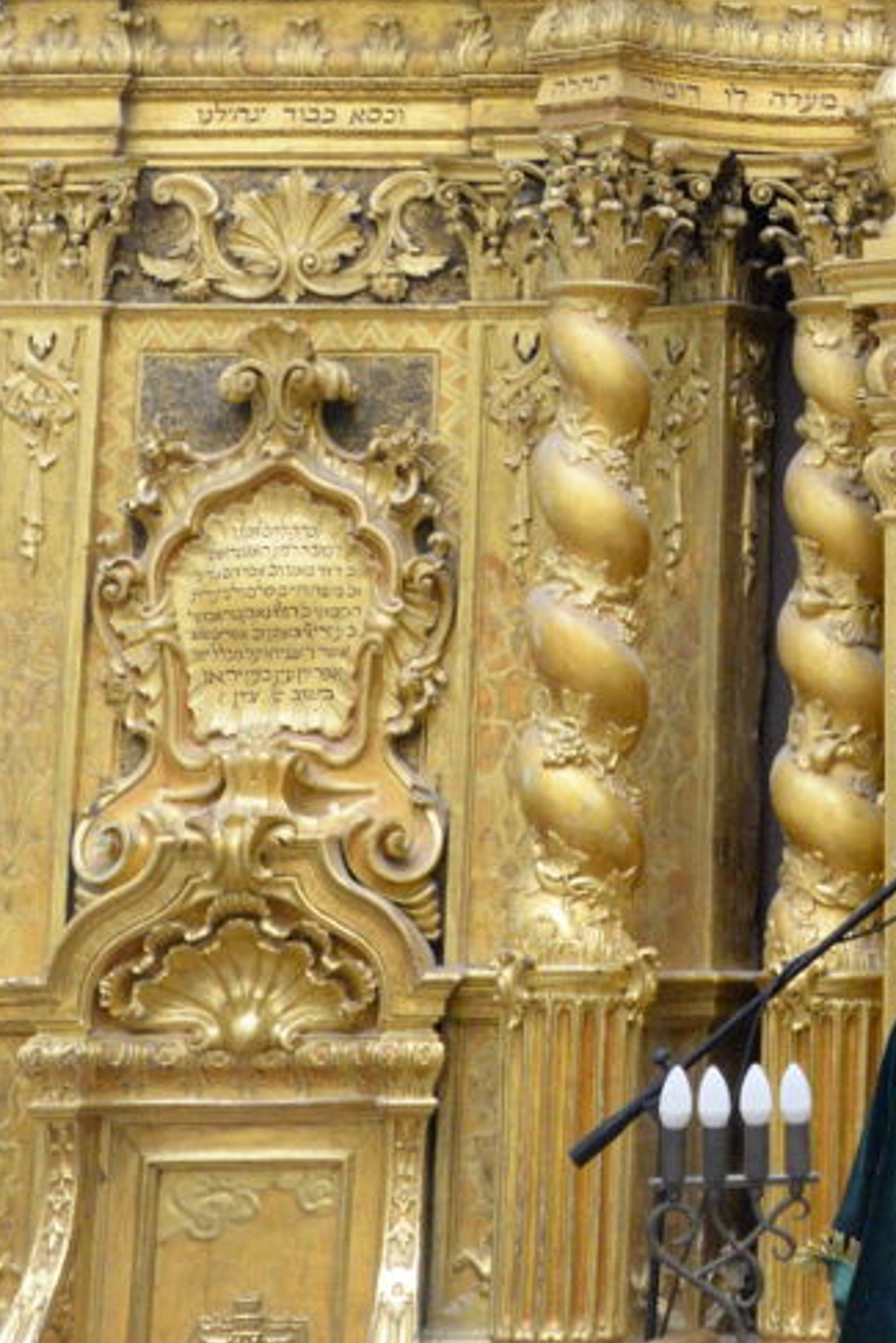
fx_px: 4514
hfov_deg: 11.1
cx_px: 1163
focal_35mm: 121
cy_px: 28
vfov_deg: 16.6
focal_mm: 46
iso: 6400
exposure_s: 1/200
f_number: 9
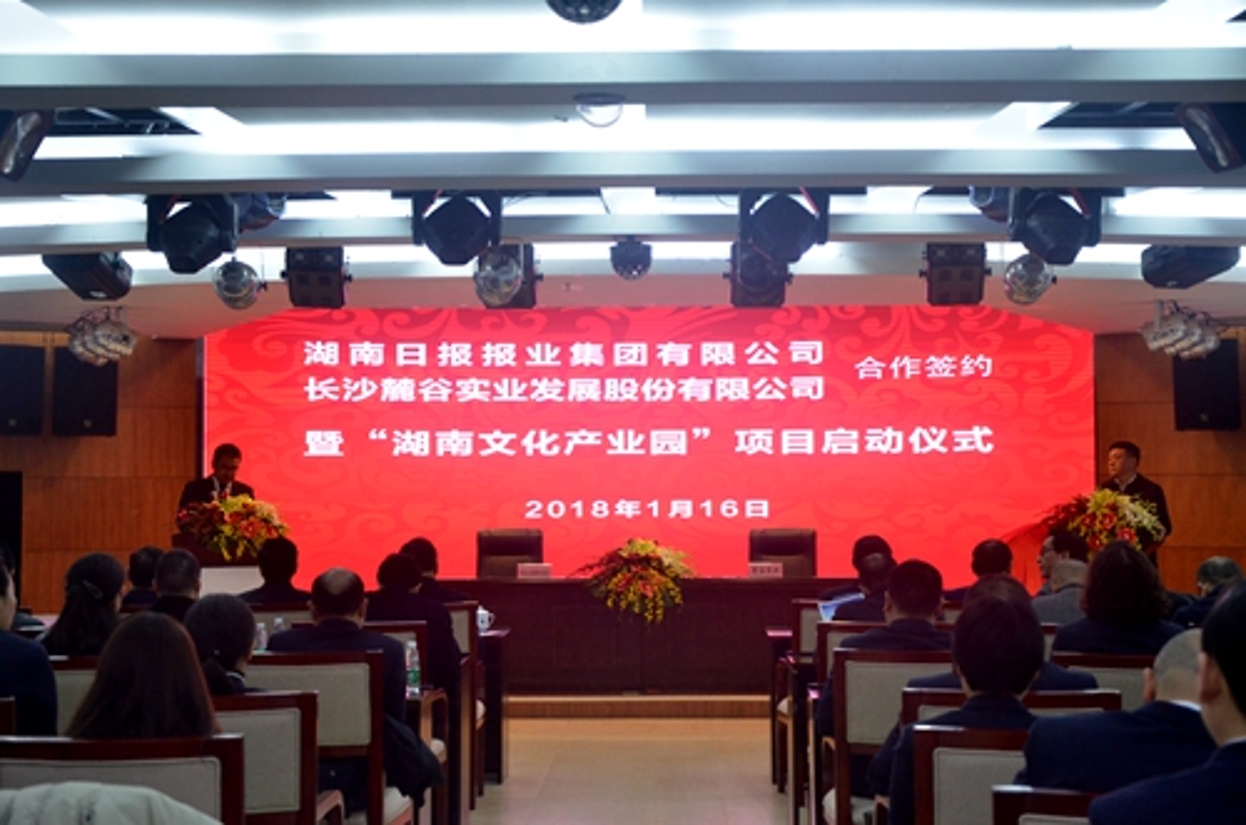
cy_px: 412
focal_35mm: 63
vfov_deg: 21.5
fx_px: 2176
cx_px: 623
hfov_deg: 32.0
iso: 1600
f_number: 4.8
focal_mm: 42
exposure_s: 1/160
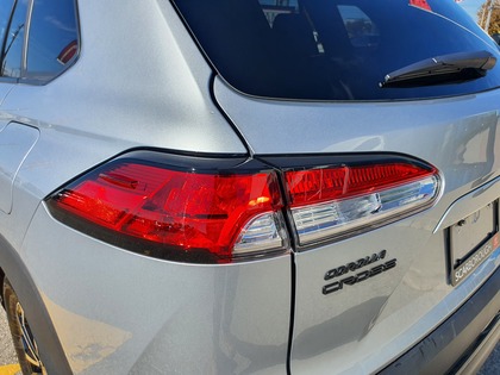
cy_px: 188
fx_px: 376
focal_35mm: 26
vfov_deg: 53.1
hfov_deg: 67.3
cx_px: 250
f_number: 2.4
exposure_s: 1/1788
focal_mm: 4.3
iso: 50
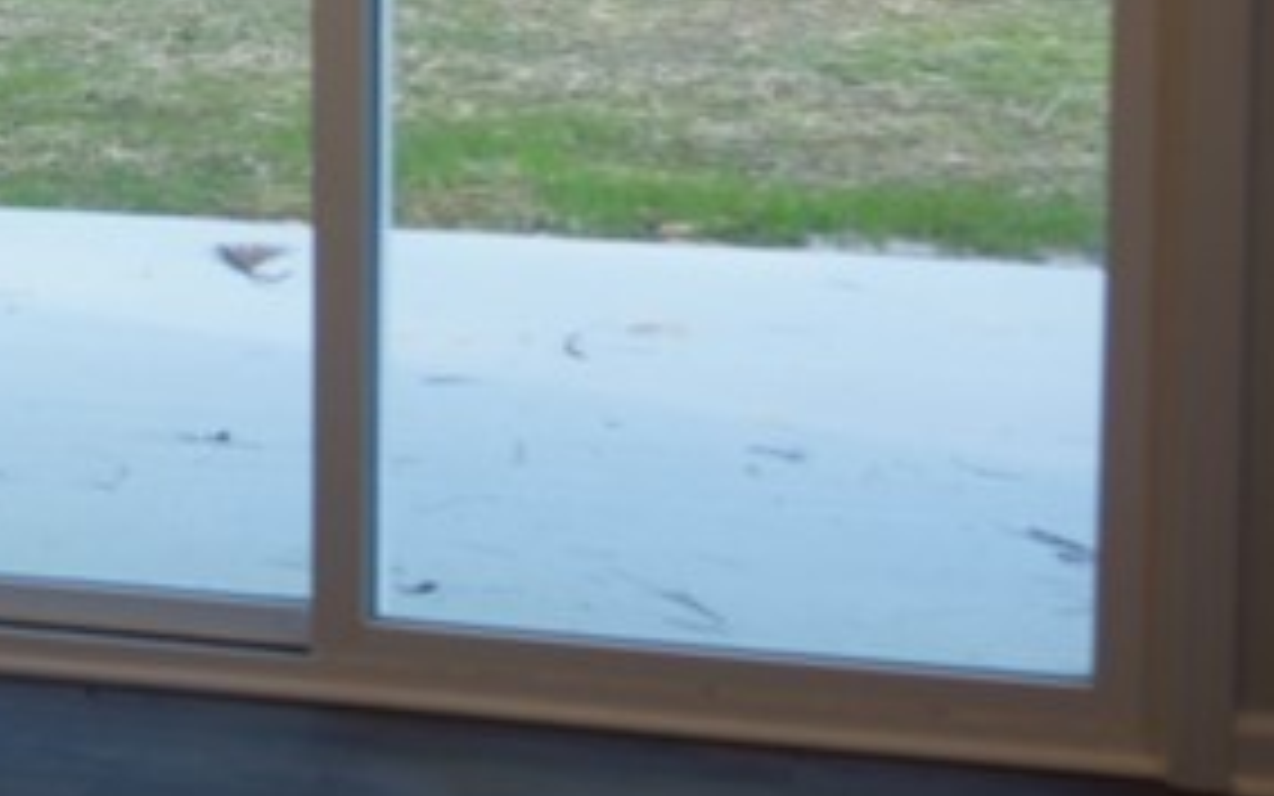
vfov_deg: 10.0
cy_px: -252
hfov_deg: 15.6
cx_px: -207
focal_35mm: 129
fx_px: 4480
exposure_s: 1/80
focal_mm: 22
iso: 100
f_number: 4
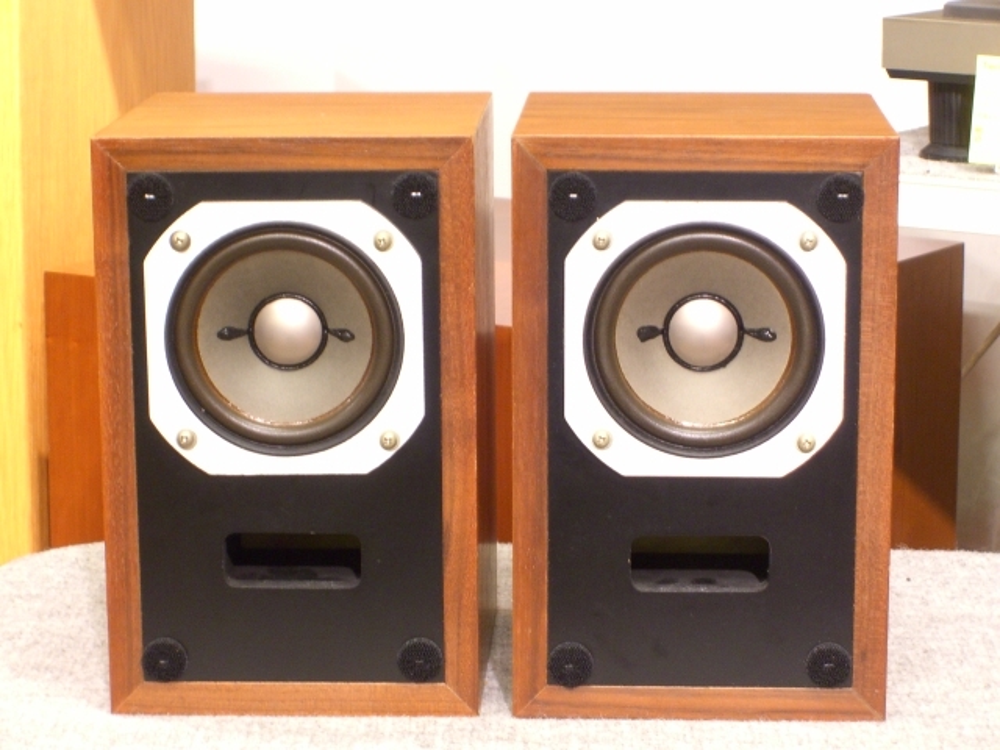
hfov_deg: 17.3
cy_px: 375
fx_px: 3293
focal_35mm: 114
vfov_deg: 13.0
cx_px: 500
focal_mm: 23.7
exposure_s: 1/4
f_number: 5.1
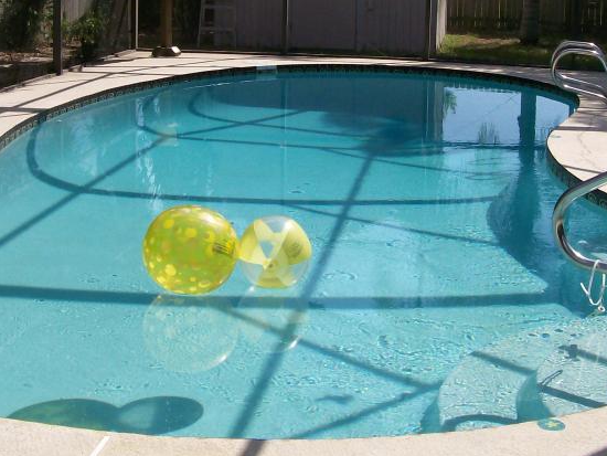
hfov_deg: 29.0
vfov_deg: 21.6
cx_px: 298
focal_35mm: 67
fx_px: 1175
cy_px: 70
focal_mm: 6
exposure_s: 1/512
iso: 80
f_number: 4.8
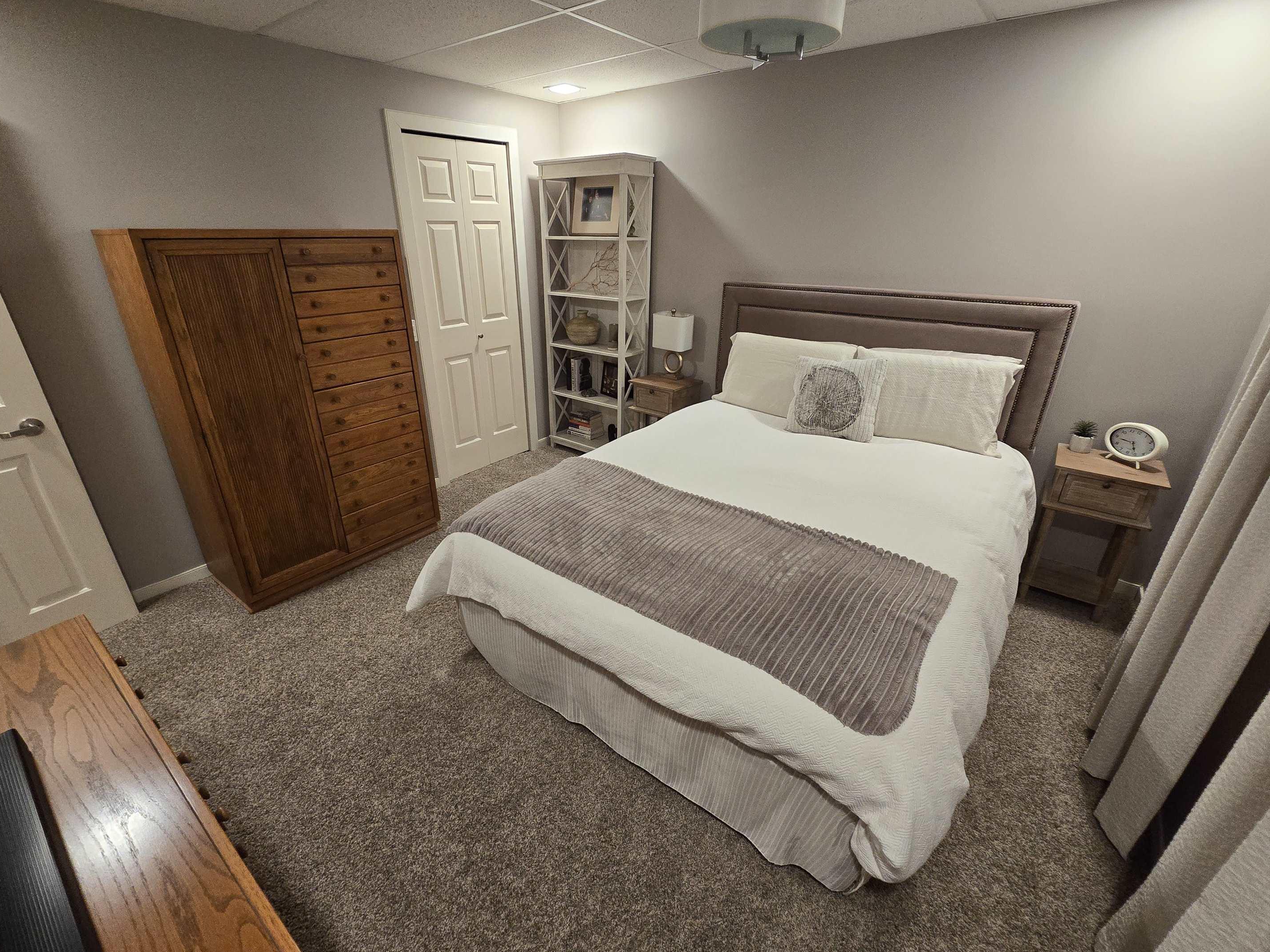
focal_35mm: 14
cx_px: 623
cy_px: 474
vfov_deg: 85.7
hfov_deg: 102.1
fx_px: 514
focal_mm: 2.2
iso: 400
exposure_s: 1/60
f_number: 2.2
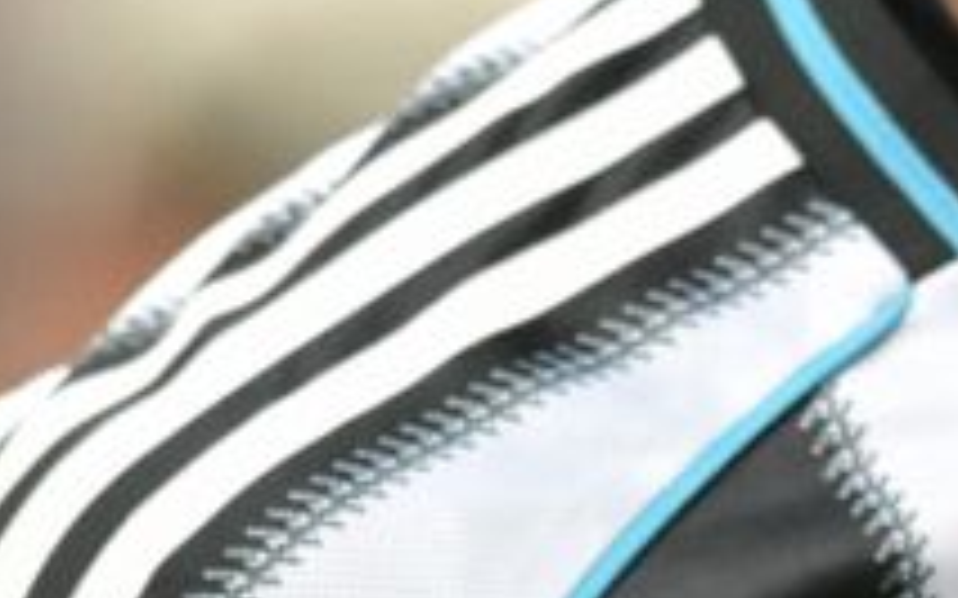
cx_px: 1277
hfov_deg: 0.9
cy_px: -643
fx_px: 63010
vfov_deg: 0.5
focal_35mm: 2414
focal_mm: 400
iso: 5600
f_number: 2.8
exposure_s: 1/1600
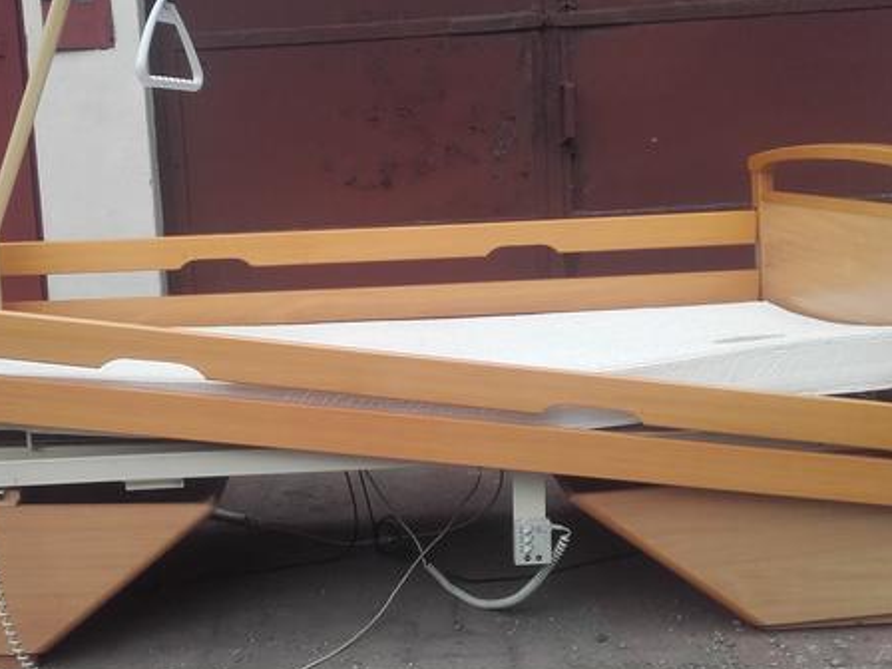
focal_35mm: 45
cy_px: 321
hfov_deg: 42.0
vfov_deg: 32.2
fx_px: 1160
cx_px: 398
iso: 50
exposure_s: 1/489
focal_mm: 3.31
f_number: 2.2
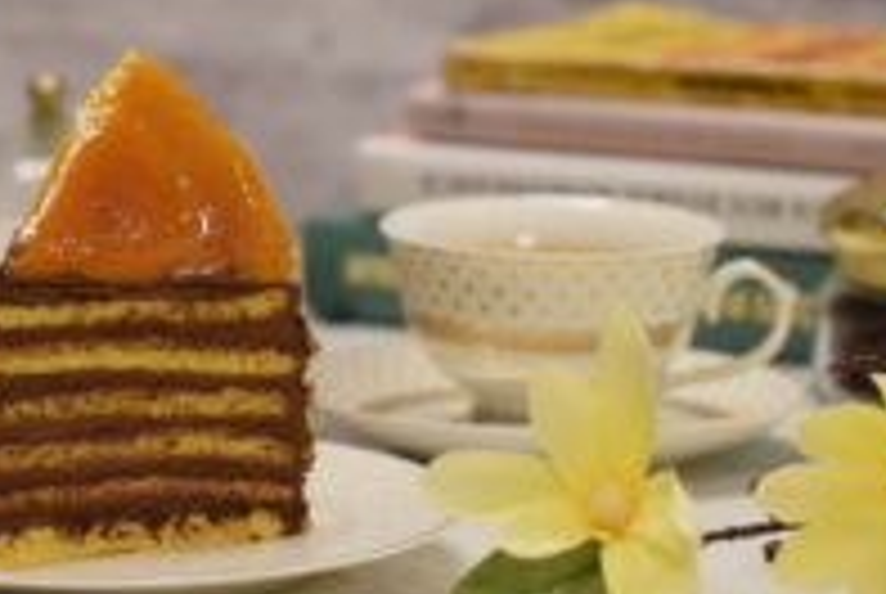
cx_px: 121
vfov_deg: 9.0
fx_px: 3746
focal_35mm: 152
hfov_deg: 13.4
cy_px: 47
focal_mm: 50
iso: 800
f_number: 3.2
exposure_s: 1/60
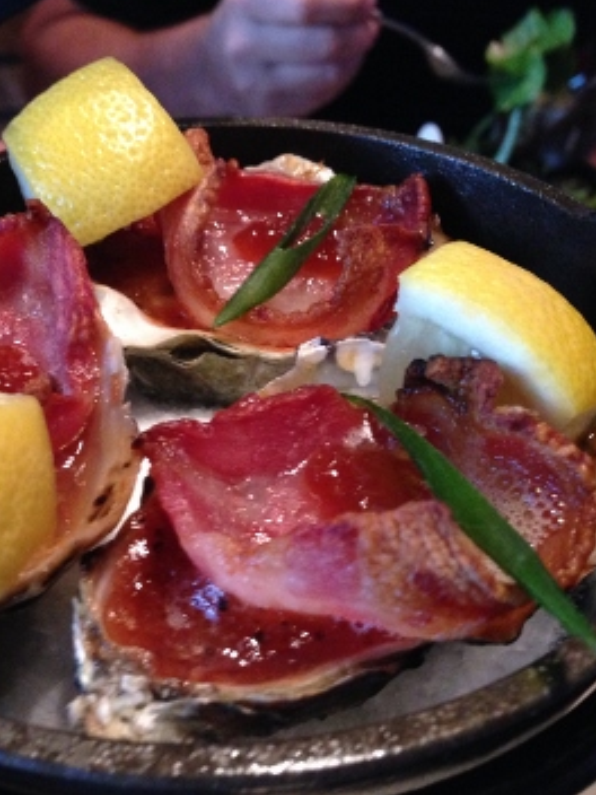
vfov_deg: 42.1
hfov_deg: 31.6
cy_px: 398
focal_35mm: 45
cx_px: 151
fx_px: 1033
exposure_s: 1/17
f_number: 2.4
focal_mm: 4.12
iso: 400
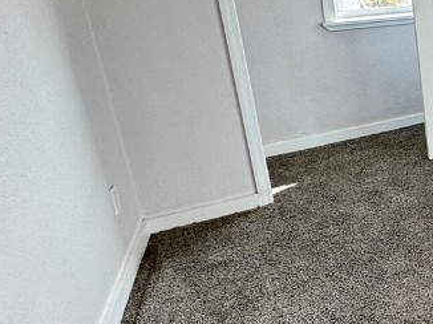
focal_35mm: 44
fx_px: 550
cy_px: 100
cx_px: 624
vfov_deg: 32.5
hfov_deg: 29.4
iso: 160
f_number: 2.2
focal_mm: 2.22
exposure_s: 1/120
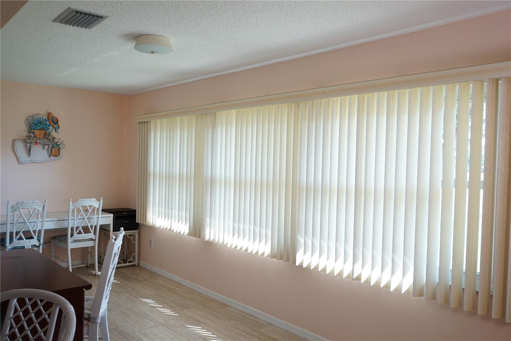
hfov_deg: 65.5
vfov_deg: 46.4
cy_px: 170
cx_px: 256
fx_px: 397
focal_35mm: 28
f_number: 6.3
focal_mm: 28
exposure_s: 1/60
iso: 800
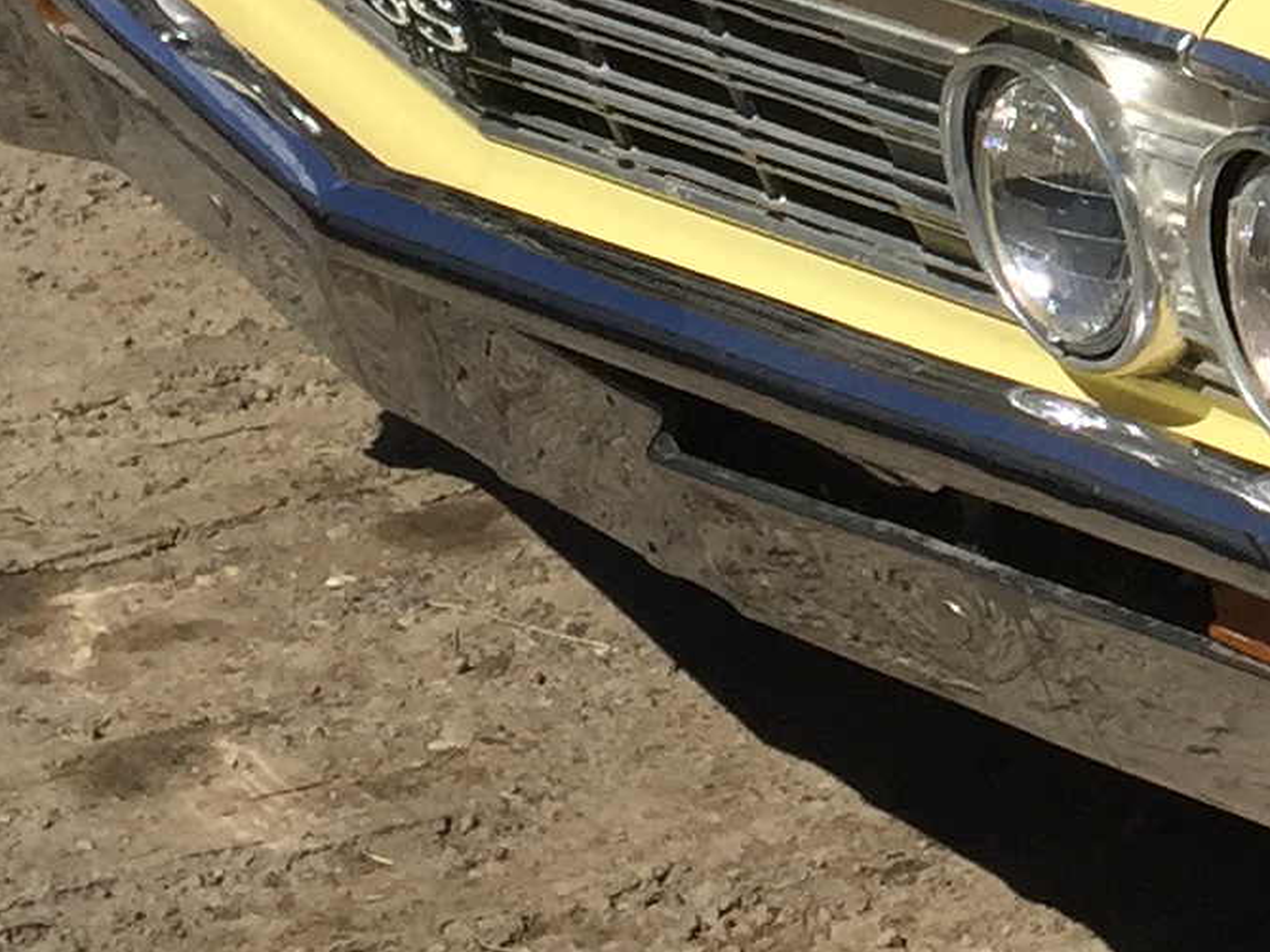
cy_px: -400
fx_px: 5209
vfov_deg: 10.2
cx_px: 2340
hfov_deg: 12.6
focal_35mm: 142
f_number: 2.2
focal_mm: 4.15
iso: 32
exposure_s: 1/4950
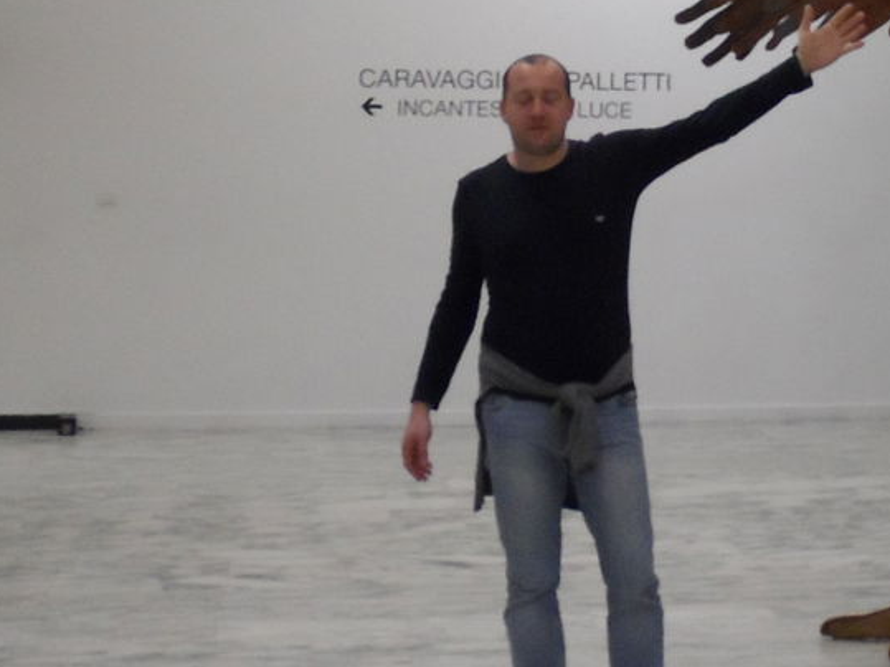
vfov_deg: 15.1
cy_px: -86
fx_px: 2442
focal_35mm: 95
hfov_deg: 20.2
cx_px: 836
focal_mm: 5.3
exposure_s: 1/15
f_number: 3.4
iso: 400
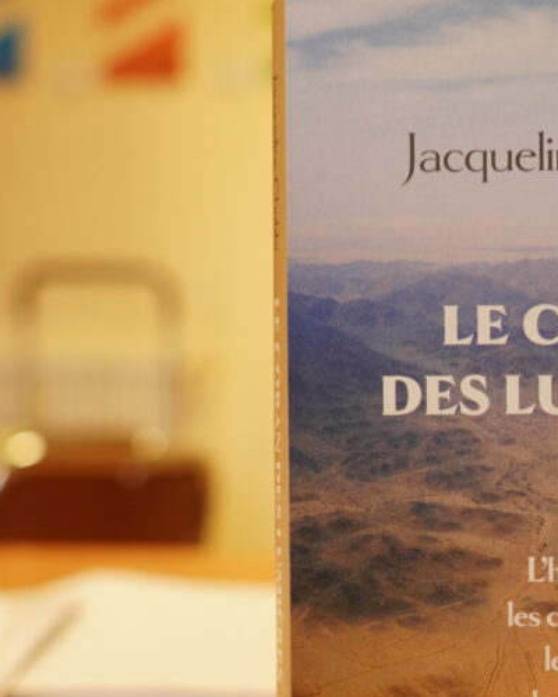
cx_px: 527
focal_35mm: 78
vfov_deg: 24.4
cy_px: 435
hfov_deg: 19.2
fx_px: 1609
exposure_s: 1/25
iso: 160
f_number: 2.8
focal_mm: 27
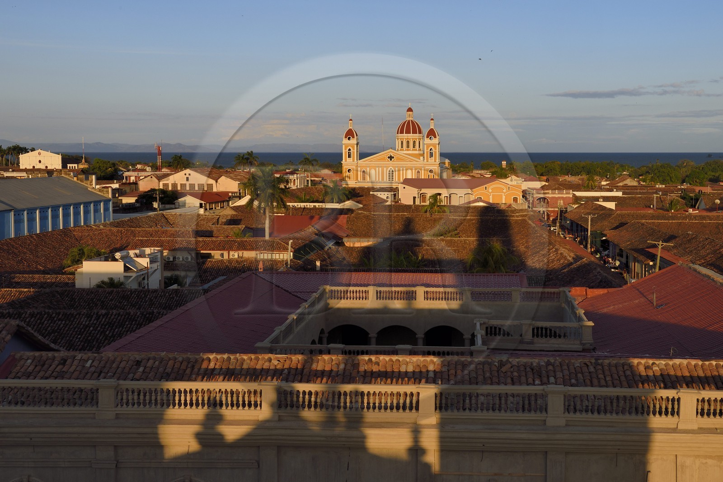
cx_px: 362
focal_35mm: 38
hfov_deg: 50.7
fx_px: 763
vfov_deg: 35.0
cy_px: 241
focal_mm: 38
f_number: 14
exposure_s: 1/200
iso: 400
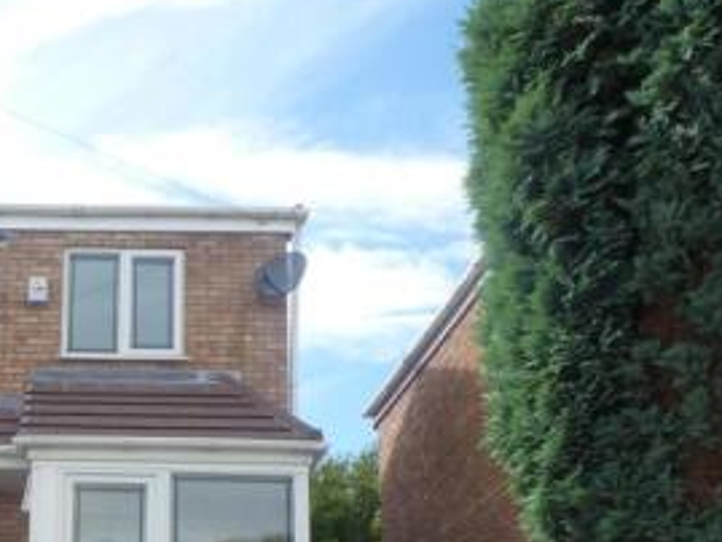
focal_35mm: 52
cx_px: 25
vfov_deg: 26.5
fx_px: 1085
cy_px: 549
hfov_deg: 34.0
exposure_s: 1/400
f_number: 4
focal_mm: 4.3
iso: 100
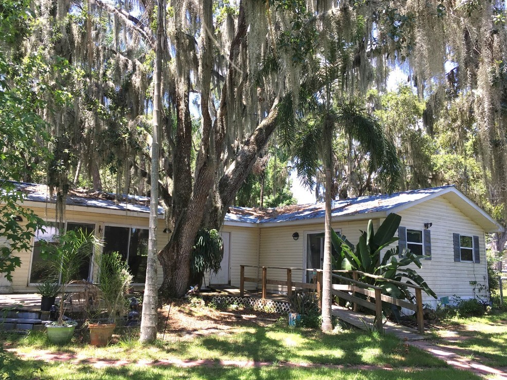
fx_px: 439
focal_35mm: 30
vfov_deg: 46.8
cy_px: 187
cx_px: 247
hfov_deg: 60.0
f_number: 2.2
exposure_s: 1/316
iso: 25
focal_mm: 4.15
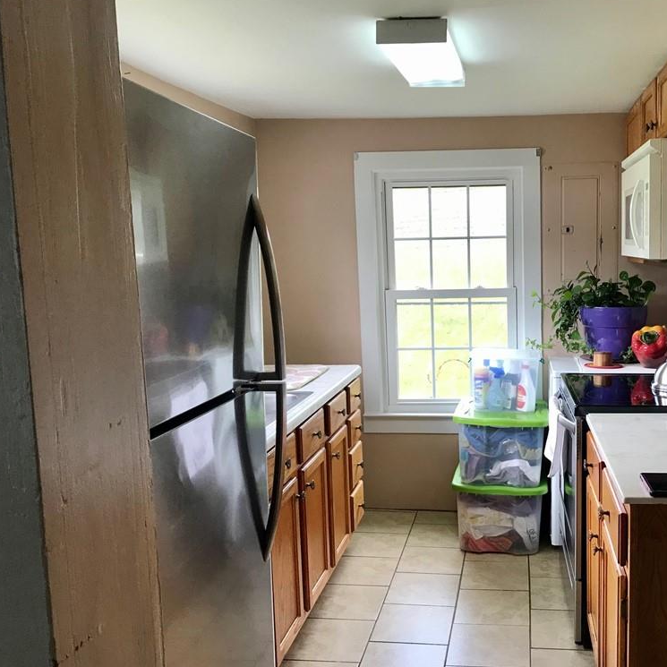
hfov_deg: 47.6
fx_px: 741
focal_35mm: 34
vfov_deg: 48.4
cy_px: 338
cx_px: 447
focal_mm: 3.99
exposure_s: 1/40
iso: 25
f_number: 1.8
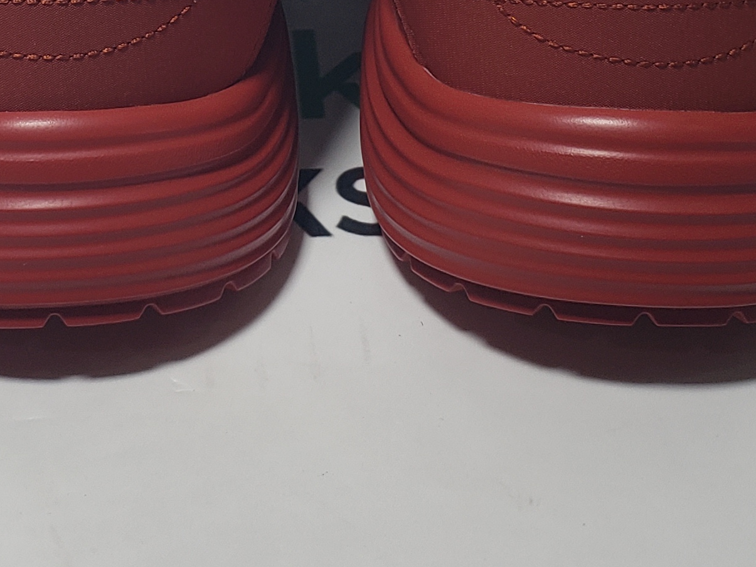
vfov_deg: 16.4
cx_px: 228
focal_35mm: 87
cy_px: -77
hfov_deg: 22.4
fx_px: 1900
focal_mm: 4.3
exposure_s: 1/194
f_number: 2.4
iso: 50
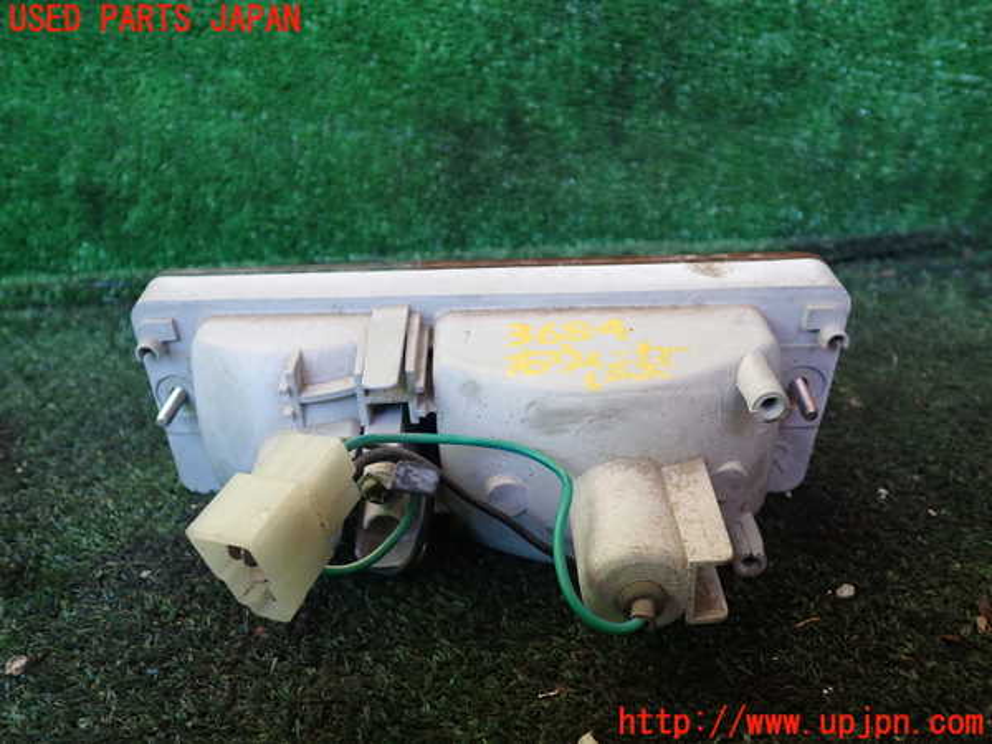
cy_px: 372
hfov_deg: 60.0
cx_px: 496
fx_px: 860
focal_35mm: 30
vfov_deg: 46.8
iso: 125
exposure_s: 1/60
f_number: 2.3
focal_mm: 5.4
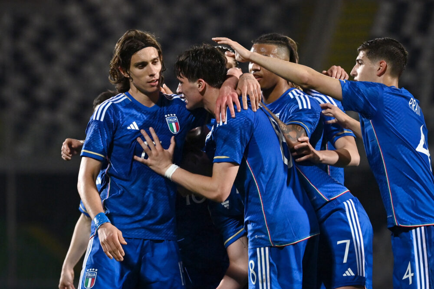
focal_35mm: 220
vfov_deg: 6.2
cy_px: 144
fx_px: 2651
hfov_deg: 9.4
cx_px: 217
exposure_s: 1/1600
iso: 2000
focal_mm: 220
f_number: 4
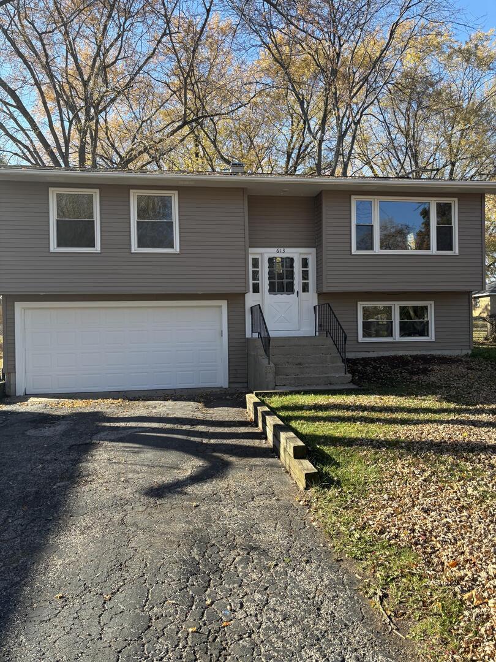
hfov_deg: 53.1
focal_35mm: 26
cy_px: 331
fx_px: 497
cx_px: 248
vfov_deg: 67.3
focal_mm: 5.96
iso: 50
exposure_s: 1/872
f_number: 1.6
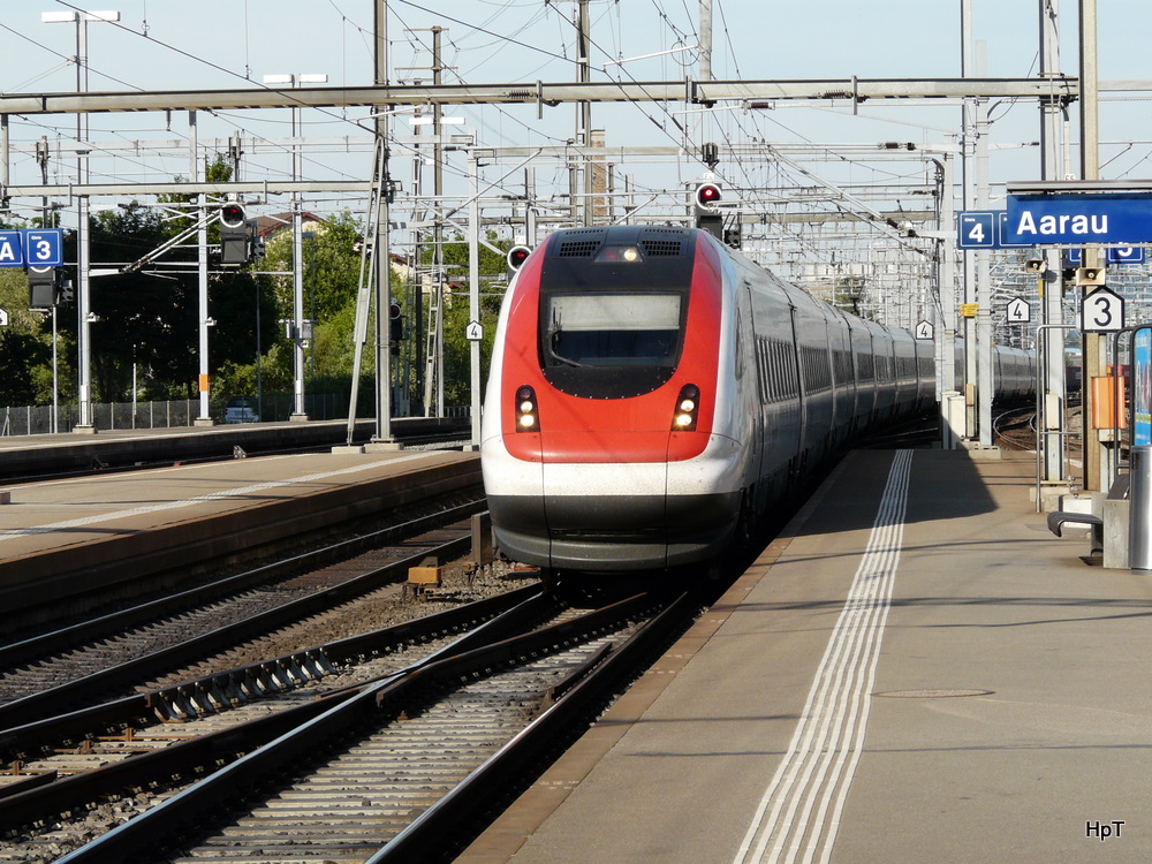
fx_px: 5125
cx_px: 576
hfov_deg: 12.8
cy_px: 432
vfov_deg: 9.6
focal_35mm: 154
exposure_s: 1/400
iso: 100
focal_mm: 25.3
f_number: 5.6
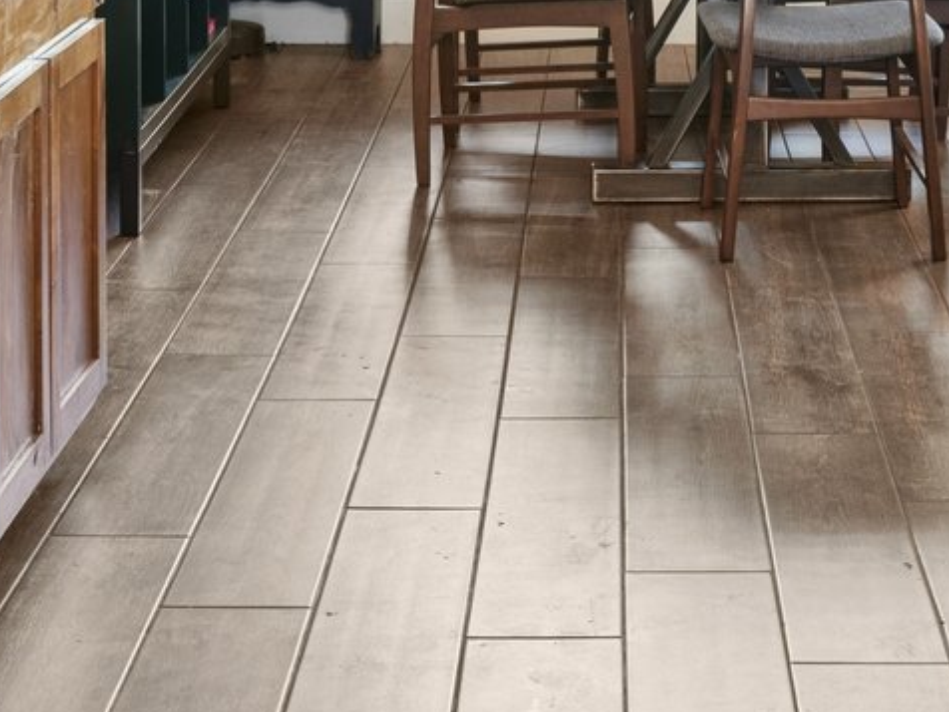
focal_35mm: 91
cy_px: -340
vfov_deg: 15.1
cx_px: 578
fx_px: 2495
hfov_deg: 21.5
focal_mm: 22
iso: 200
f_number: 8
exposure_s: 1/2.5
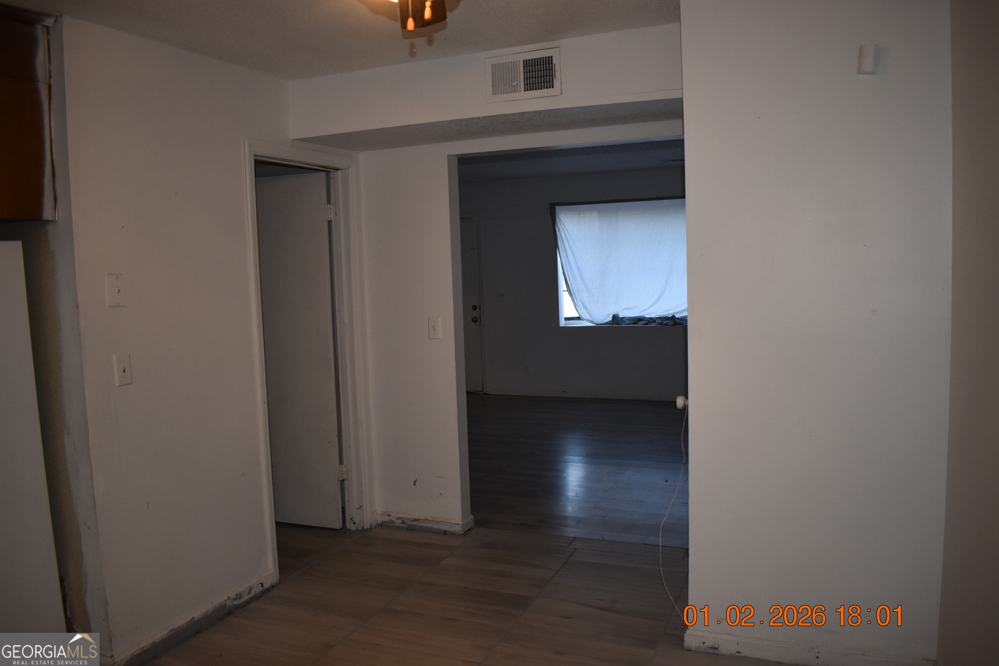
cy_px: 333
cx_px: 500
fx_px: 749
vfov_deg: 47.9
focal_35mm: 27
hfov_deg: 67.4
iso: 900
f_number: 3.5
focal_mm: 18
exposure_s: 1/125
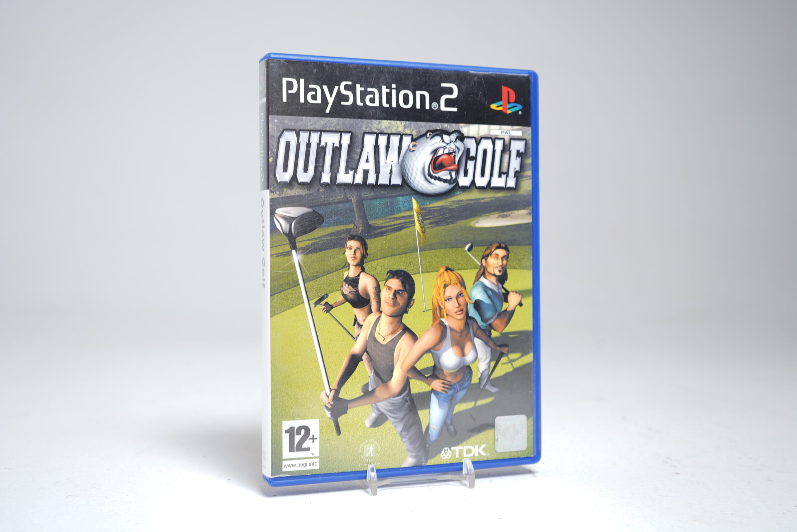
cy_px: 266
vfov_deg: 31.9
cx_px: 398
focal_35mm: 42
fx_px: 930
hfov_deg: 46.4
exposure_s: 1/2.5
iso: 64
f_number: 5.6
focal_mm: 42
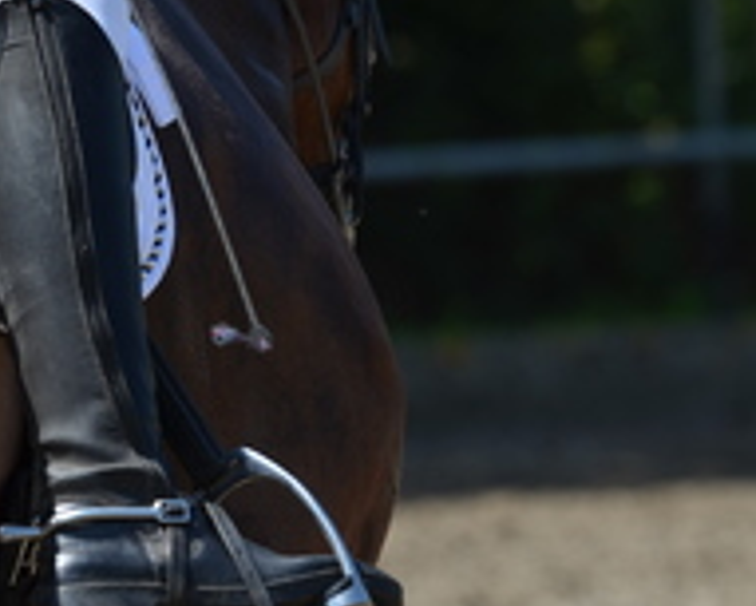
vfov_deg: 2.6
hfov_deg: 3.3
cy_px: 117
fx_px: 13233
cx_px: 241
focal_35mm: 591
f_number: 5
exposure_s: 1/800
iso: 100
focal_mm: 175
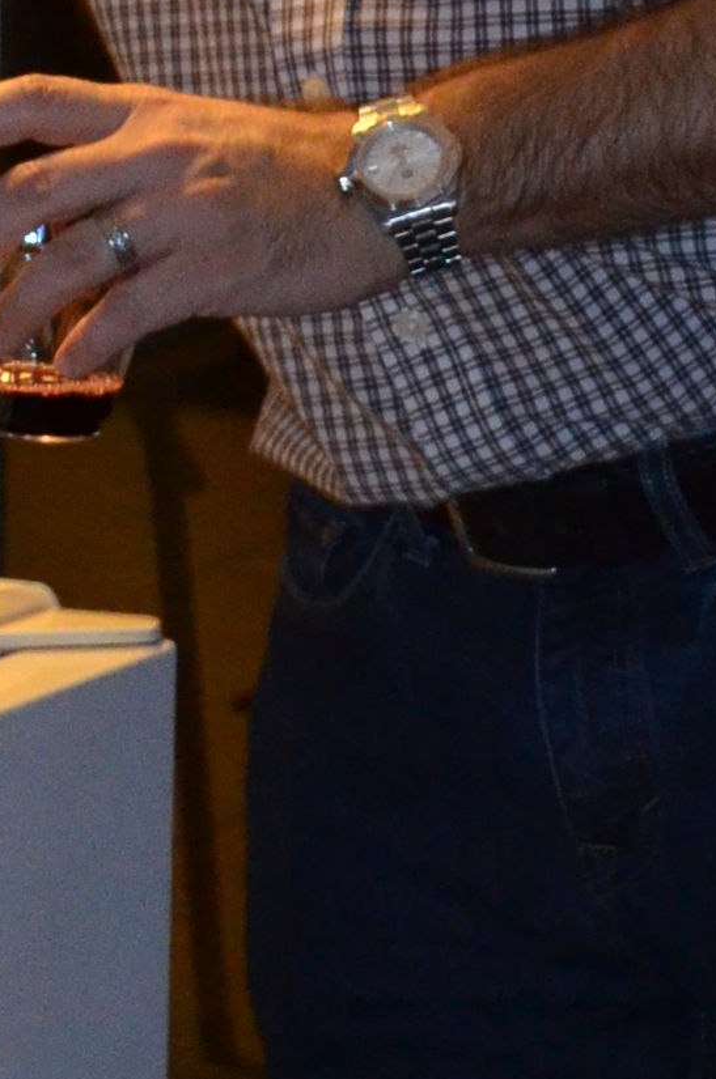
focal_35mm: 215
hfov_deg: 6.4
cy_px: 199
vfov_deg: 9.6
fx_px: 6438
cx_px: 387
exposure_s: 1/60
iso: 1250
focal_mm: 24
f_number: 4
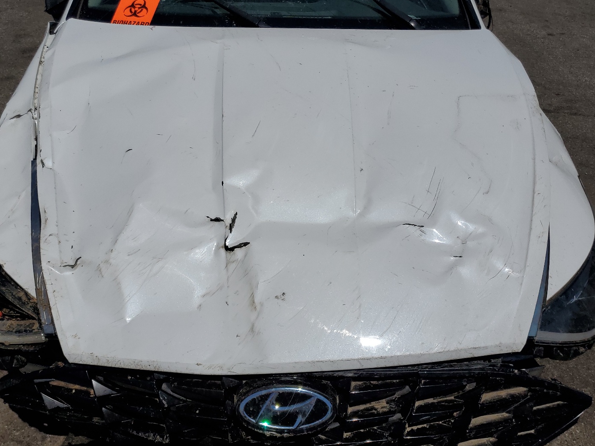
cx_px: 281
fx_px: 516
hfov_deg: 59.9
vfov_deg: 46.8
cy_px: 221
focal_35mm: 30
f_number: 1.5
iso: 50
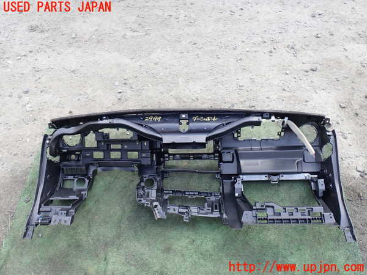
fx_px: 318
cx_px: 184
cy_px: 138
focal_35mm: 30
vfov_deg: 46.8
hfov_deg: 60.0
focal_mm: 5.4
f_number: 3.2
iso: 100
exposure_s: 1/100
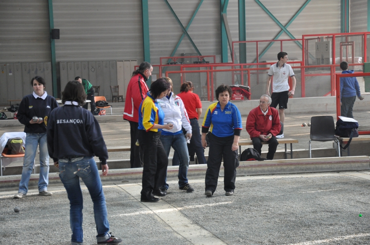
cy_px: 122
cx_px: 185
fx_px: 1016
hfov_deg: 20.6
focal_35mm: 99
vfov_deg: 13.8
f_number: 5.3
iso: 1400
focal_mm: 66
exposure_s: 1/125
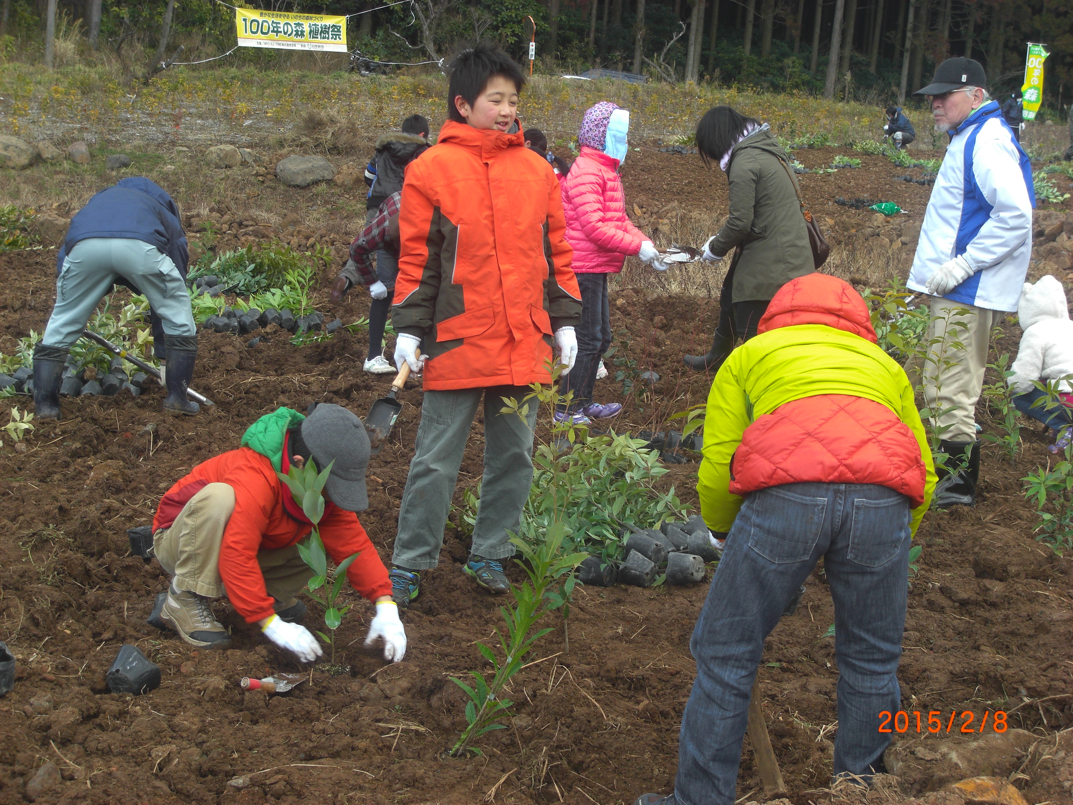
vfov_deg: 21.6
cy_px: 402
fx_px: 2108
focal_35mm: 68
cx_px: 536
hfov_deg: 28.6
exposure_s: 1/100
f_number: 4
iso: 100
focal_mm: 14.2
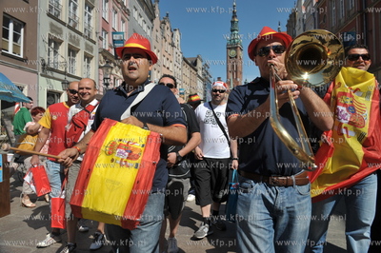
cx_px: 190
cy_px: 126
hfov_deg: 73.8
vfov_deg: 53.1
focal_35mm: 24
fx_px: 254
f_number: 7.1
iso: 400
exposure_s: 1/2000
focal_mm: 24
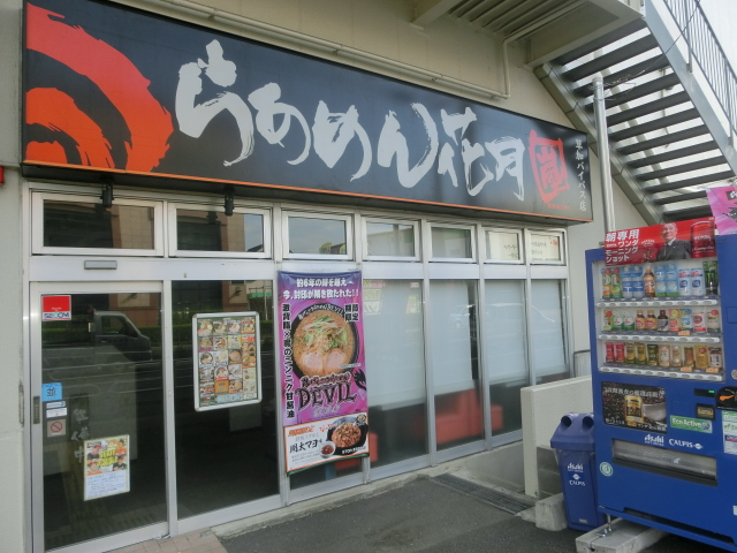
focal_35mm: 24
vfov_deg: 56.8
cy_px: 276
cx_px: 368
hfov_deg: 71.6
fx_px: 511
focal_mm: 4.24
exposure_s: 1/320
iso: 80
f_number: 3
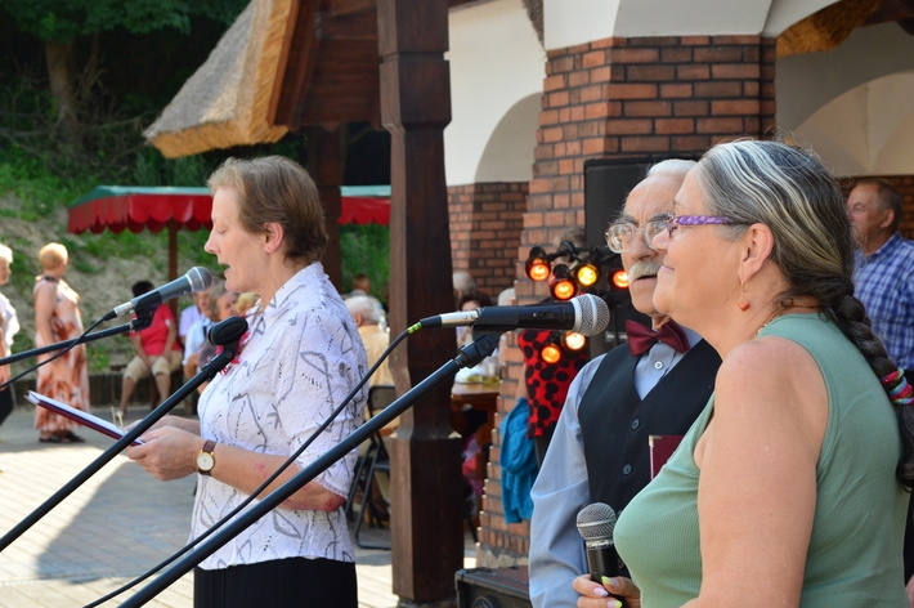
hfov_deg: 19.5
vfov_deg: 13.0
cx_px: 457
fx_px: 2663
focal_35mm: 105
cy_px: 304
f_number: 10
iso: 560
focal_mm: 70
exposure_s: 1/200
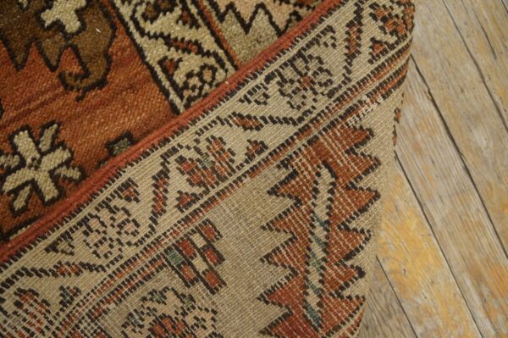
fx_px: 381
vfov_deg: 47.9
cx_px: 254
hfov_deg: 67.4
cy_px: 169
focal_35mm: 27
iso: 2000
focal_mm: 18
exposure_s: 1/160
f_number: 4
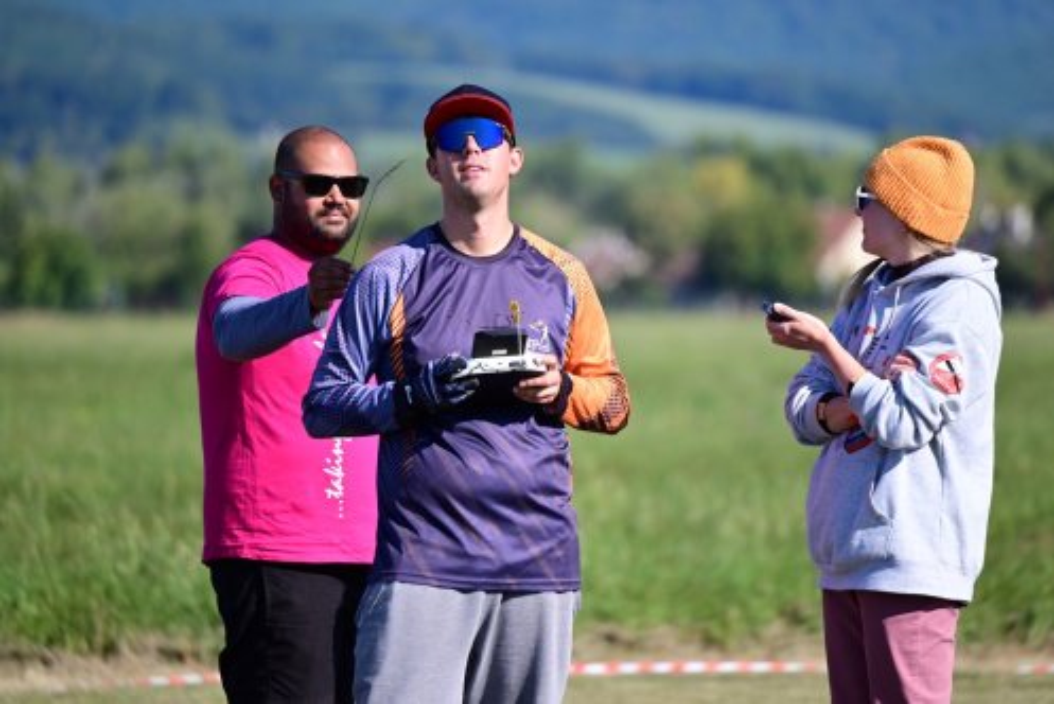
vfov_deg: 3.4
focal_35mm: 400
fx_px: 11717
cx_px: 527
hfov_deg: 5.2
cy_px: 352
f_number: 6.3
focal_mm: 400
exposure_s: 1/2000
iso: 800
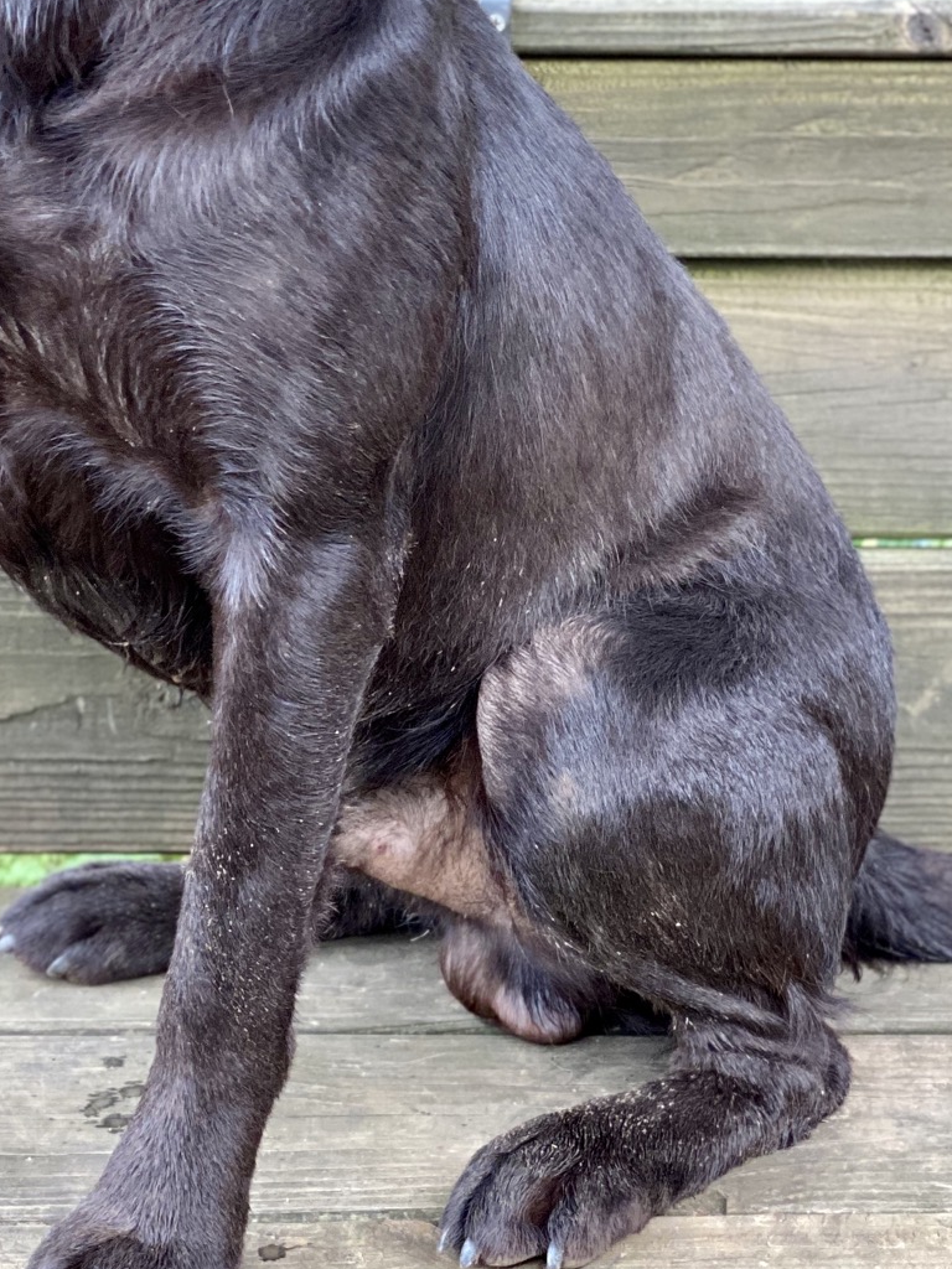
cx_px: 278
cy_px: 145
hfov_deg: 14.2
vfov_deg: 18.6
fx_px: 3814
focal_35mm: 104
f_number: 2
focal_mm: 6
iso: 160
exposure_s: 1/122
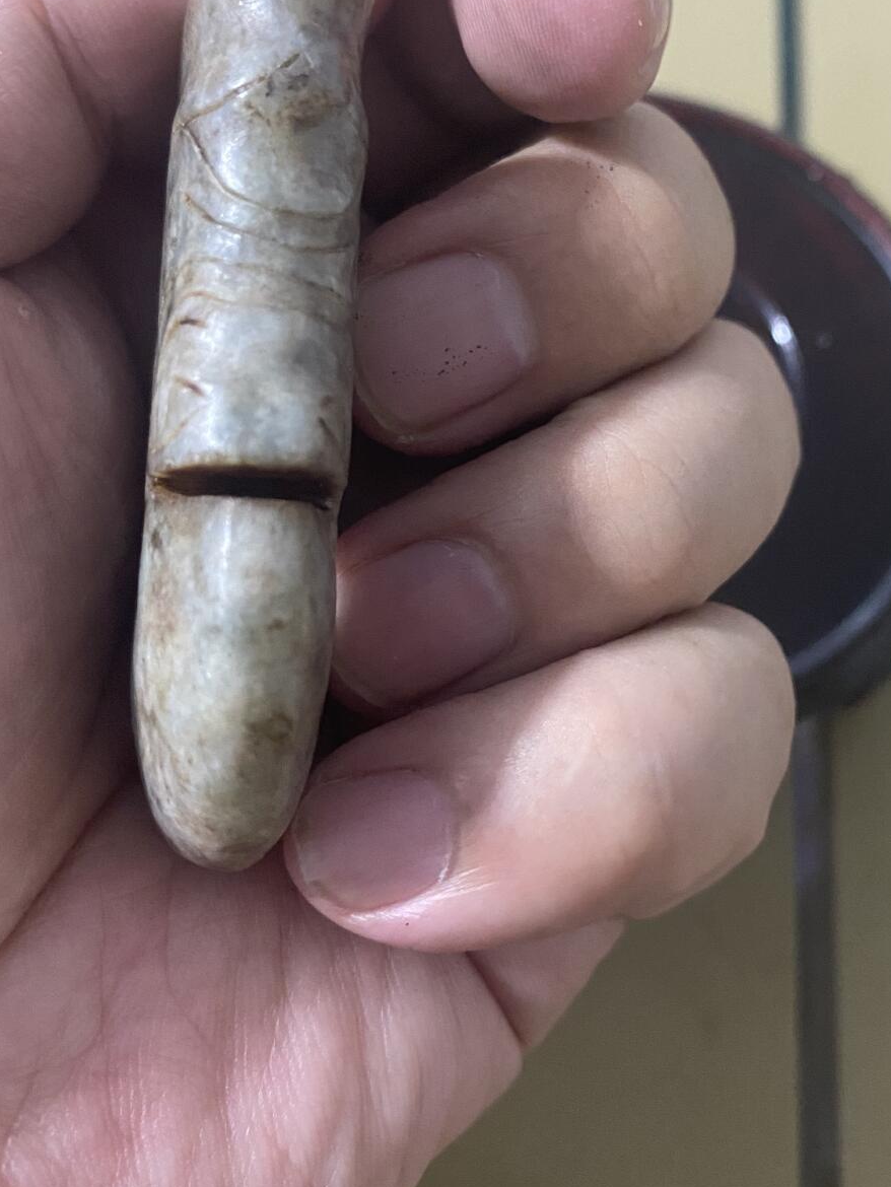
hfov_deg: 35.8
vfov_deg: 46.6
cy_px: 482
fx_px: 1372
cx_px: 535
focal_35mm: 40
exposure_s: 1/50
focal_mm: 4.25
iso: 500
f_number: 1.8
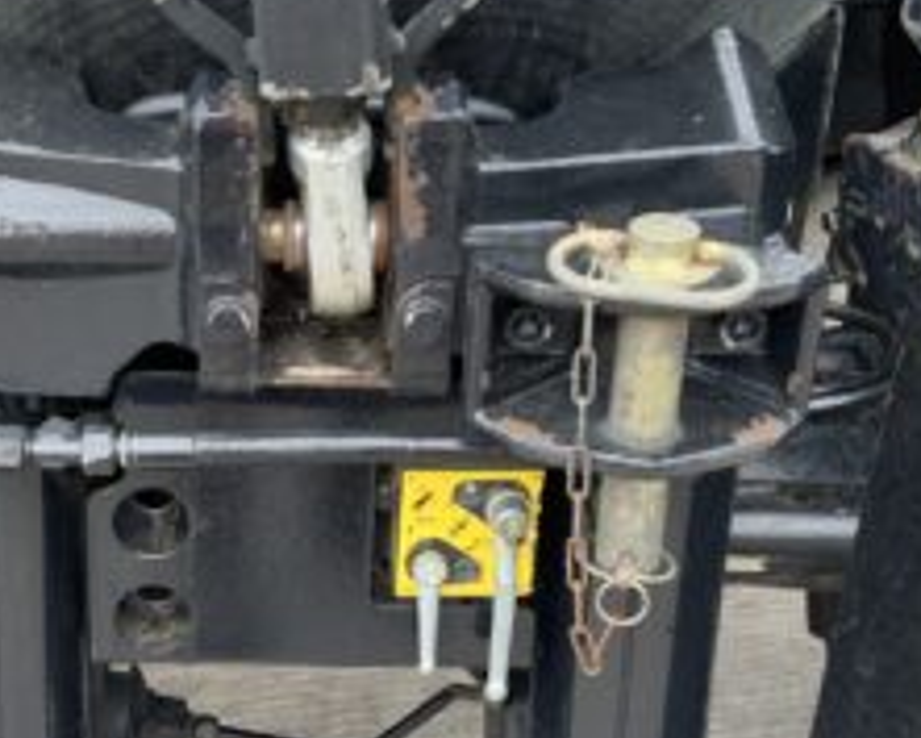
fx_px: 2236
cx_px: 308
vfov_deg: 18.4
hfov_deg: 23.2
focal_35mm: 82
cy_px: 671
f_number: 1.8
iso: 20
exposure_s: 1/122
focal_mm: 3
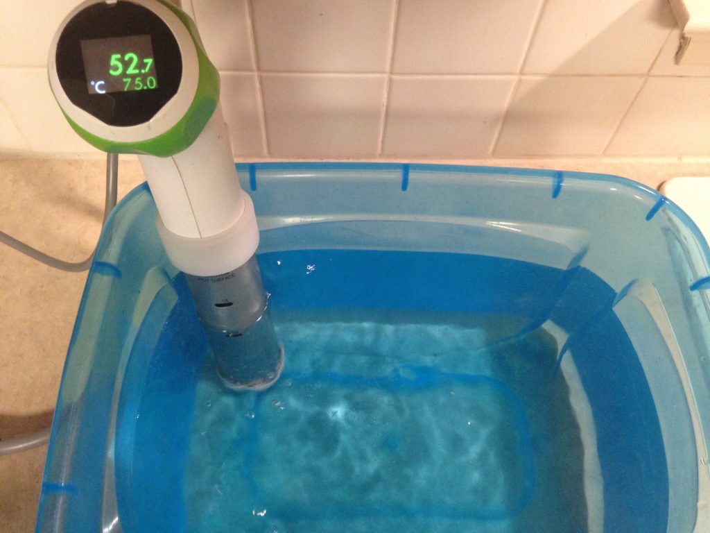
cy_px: 266
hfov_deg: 55.4
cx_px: 355
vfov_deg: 42.9
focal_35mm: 33
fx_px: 677
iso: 320
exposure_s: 1/20
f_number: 2.4
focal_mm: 4.12
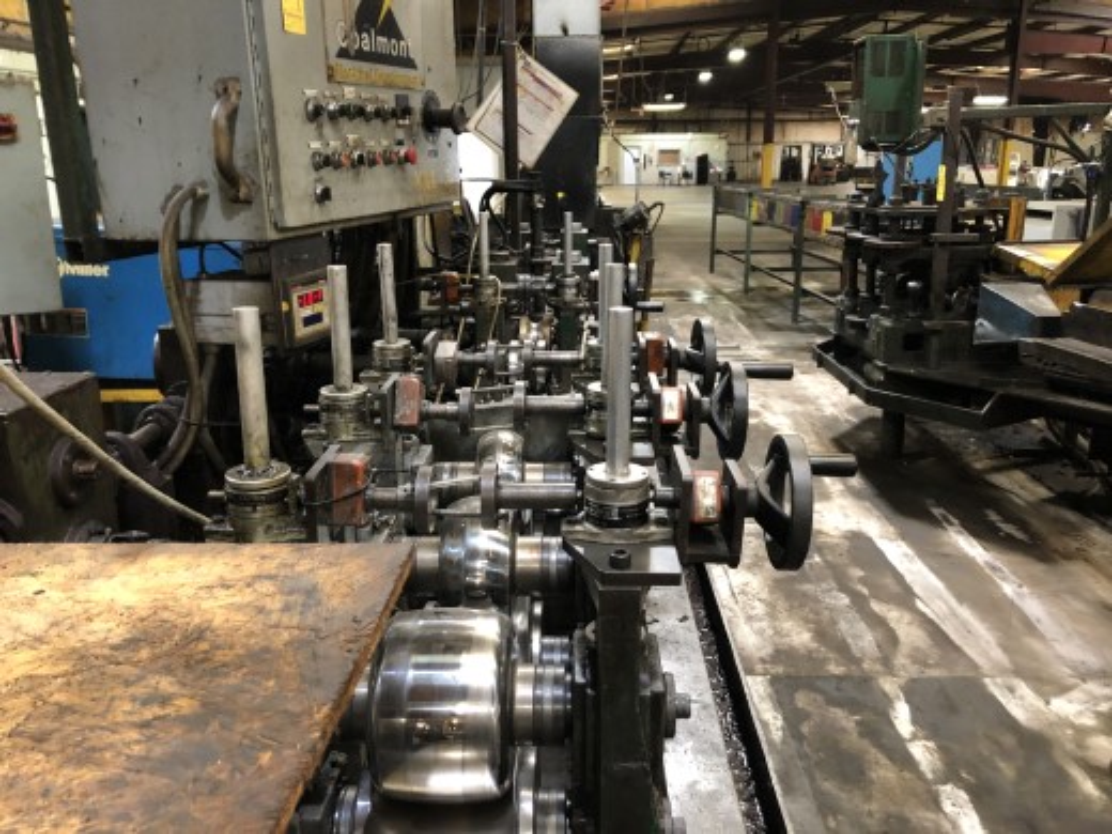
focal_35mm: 28
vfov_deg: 49.7
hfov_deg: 63.4
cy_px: 417
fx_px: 899
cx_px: 556
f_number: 1.8
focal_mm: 4
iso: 80
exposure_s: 1/15
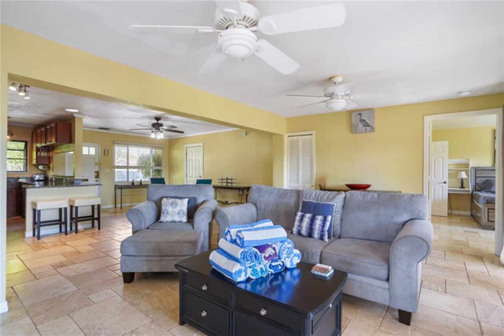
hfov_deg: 93.3
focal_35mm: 17
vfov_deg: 70.4
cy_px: 168
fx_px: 238
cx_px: 252
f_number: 9
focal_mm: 17
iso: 320
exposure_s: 1/5
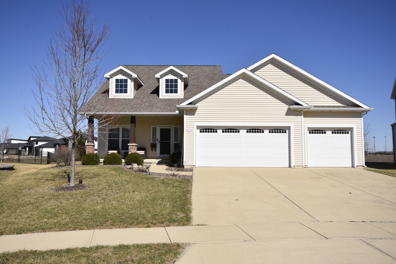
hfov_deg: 61.9
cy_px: 132
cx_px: 198
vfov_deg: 43.6
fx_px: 330
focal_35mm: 30
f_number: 10
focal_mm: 20
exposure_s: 1/250
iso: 100
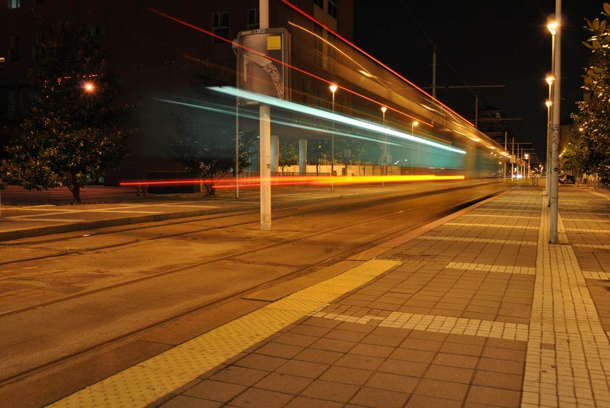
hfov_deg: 53.1
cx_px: 305
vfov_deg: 37.0
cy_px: 204
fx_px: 611
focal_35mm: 36
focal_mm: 24
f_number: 8
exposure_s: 4
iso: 100
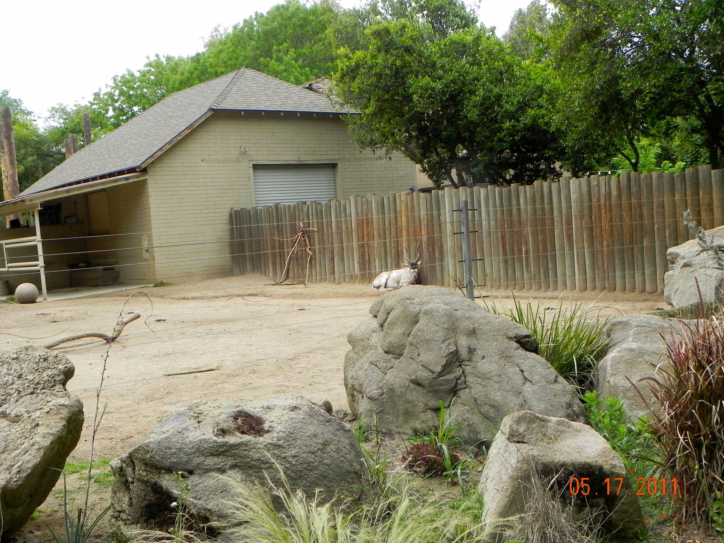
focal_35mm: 41
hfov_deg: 45.8
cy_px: 272
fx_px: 858
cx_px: 362
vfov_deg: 35.1
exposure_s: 1/184
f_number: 5
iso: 160
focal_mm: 7.3
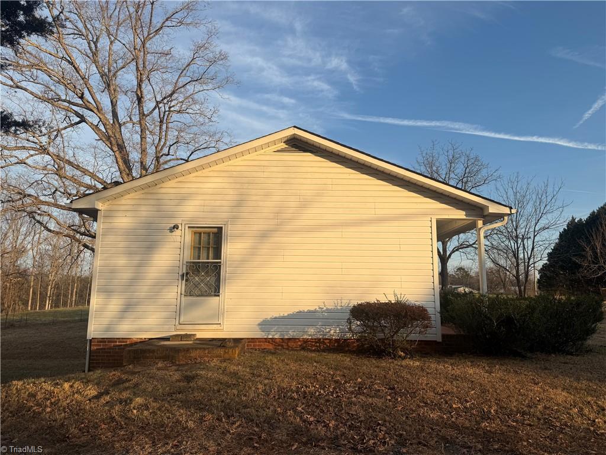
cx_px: 303
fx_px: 420
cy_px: 228
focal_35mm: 24
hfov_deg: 71.6
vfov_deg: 56.8
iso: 80
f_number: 1.78
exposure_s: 1/3279
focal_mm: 6.76
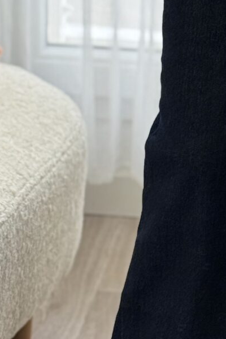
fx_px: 2006
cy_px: 104
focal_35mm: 213
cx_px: 319
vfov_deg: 9.7
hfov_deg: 6.4
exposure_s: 1/100
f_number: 1.78
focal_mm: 6.76
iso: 64
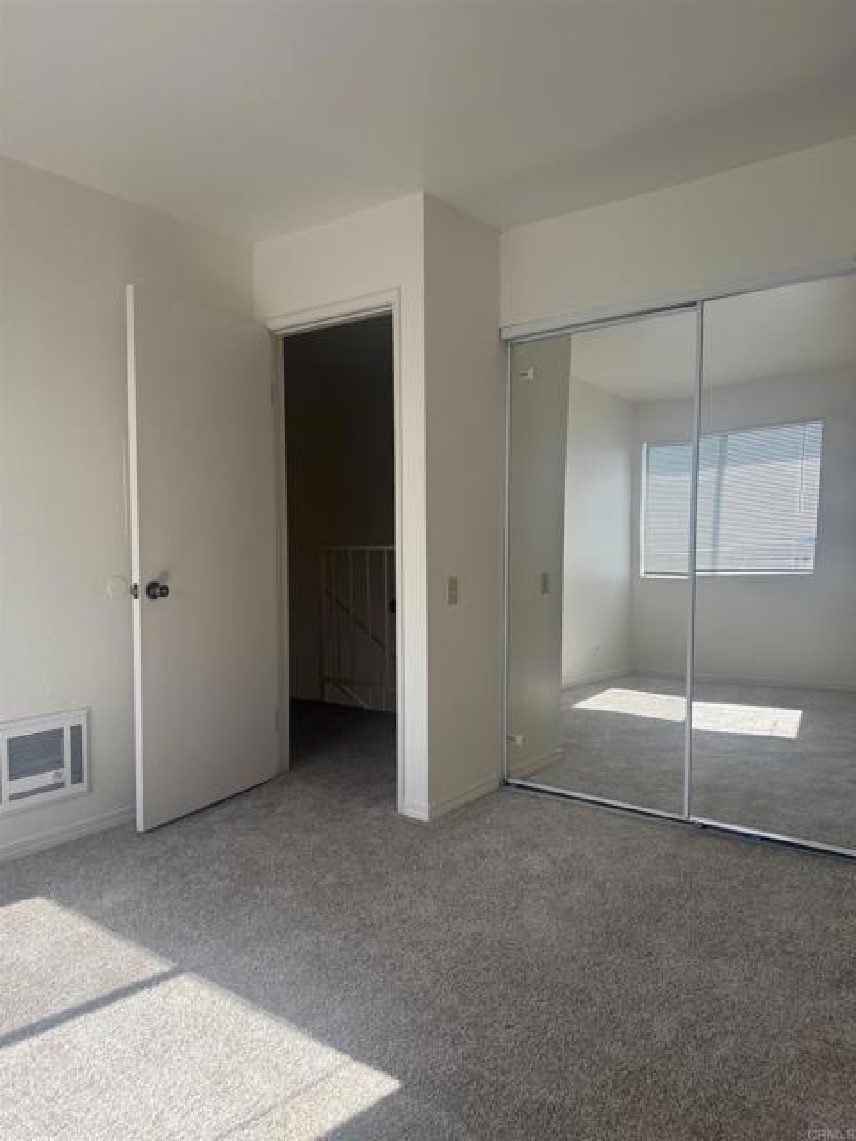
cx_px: 428
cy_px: 570
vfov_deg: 71.6
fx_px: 791
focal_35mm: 24
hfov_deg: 56.8
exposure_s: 1/868
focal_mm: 6.76
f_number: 1.78
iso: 100
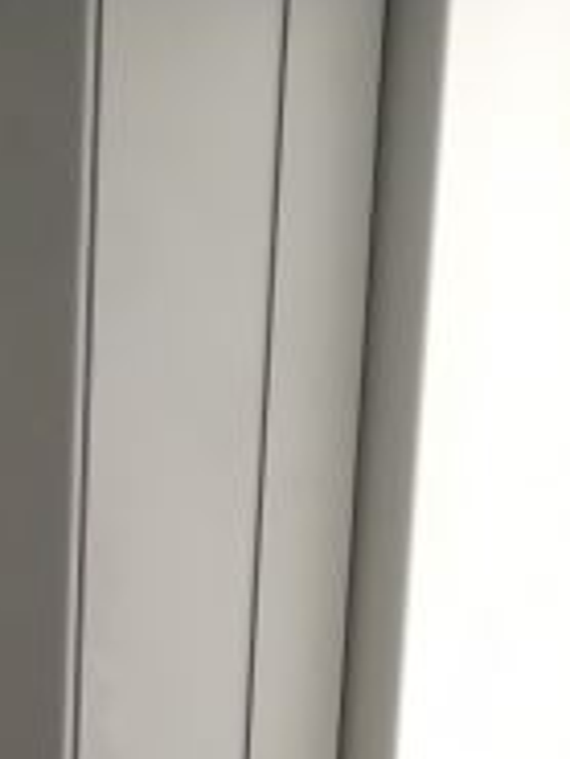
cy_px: 2172
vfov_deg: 9.4
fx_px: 3794
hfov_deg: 8.5
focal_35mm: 173
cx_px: -164
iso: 319
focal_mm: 3.95
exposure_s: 1/50
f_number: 1.8
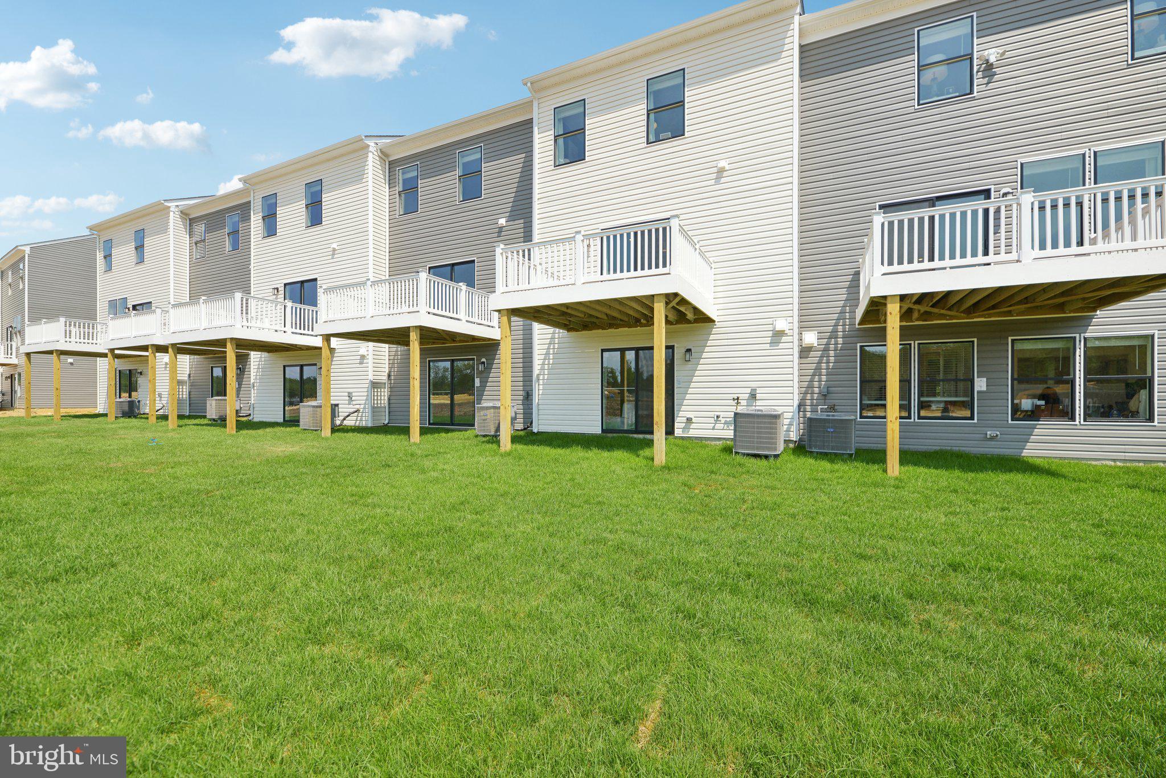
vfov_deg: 81.2
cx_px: 583
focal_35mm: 14
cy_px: 389
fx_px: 453
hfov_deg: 104.2
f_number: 8
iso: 200
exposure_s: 1/500
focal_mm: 14
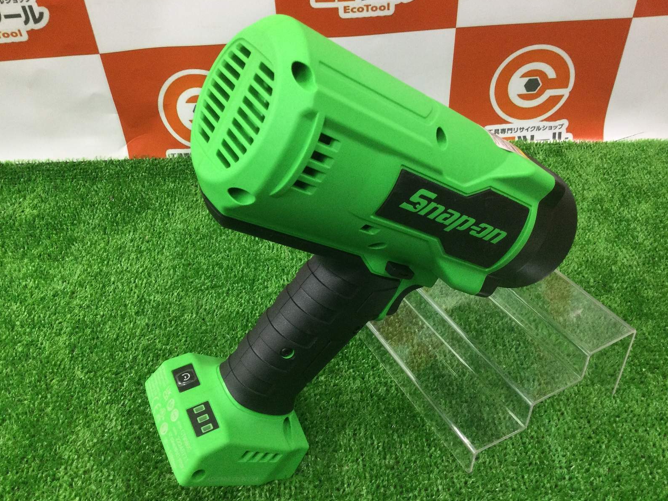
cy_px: 253
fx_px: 618
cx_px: 330
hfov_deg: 56.8
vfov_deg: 44.2
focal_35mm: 32
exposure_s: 1/30
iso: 100
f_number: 2.4
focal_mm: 3.3
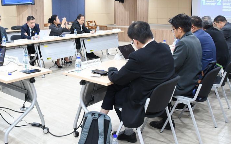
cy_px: 46
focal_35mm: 40
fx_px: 252
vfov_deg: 31.7
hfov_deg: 48.7
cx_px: 82
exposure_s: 1/40
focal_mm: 18
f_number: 4
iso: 1100
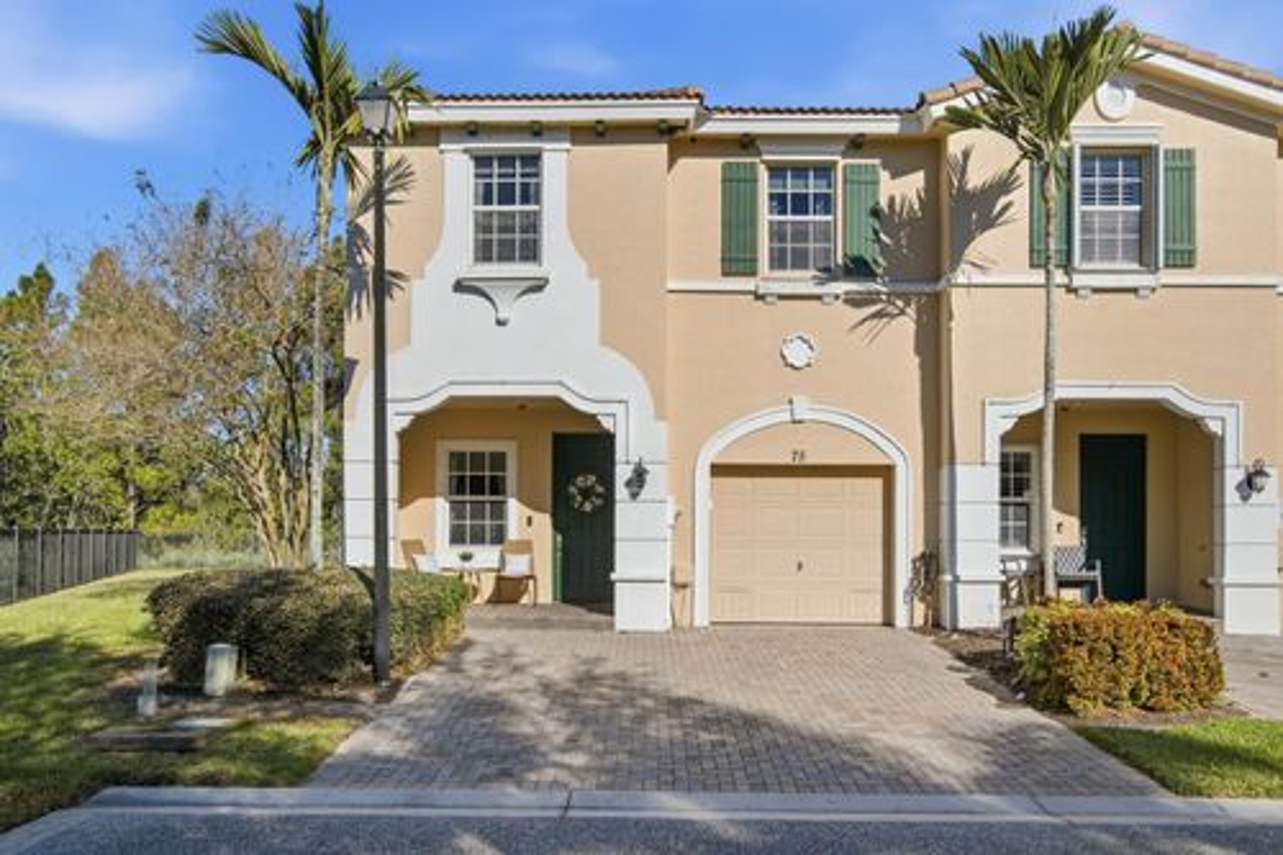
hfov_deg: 69.4
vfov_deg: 49.5
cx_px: 642
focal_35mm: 26
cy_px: 428
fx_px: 926
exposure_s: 1/8000
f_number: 8
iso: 800
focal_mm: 26
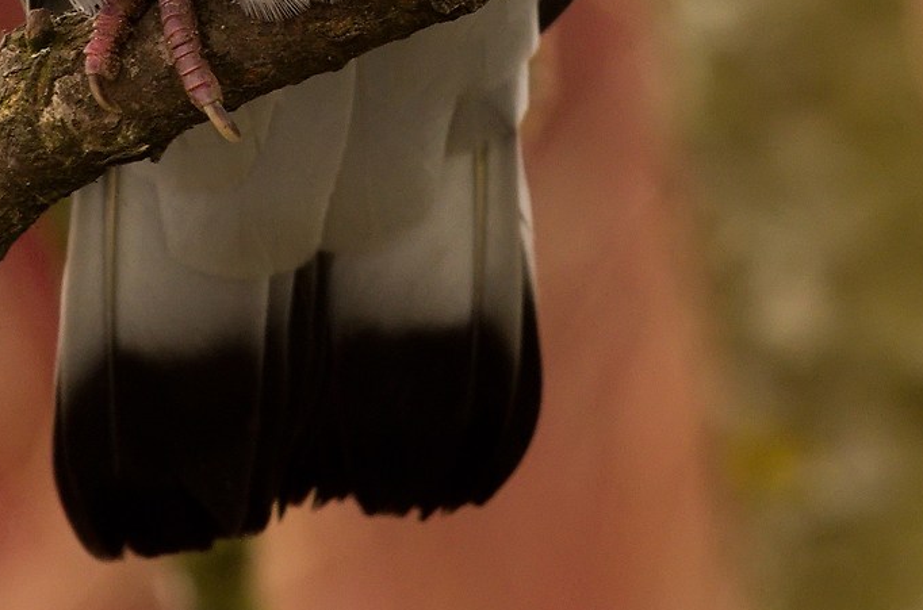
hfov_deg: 0.8
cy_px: -340
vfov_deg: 0.5
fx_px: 67539
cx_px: 359
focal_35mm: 2641
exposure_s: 1/320
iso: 1000
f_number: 8
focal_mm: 500
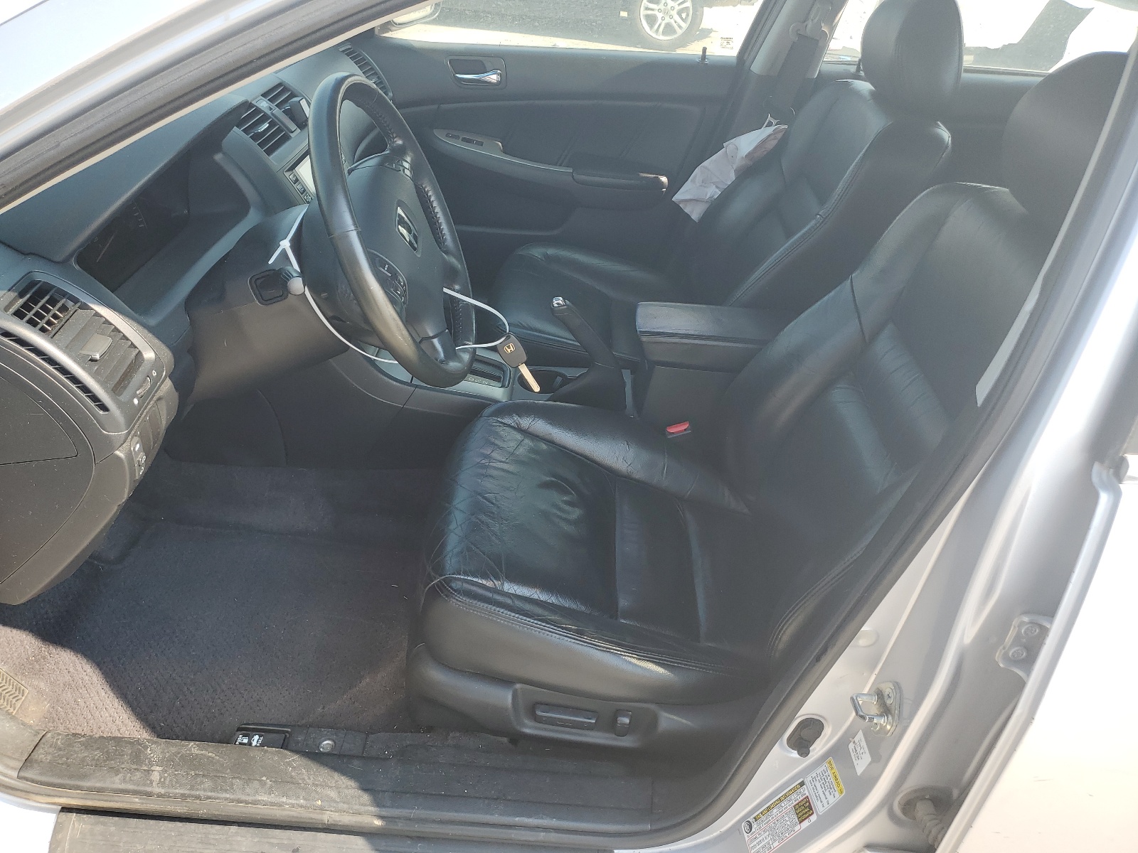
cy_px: 426
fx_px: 855
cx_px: 569
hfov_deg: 67.3
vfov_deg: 53.1
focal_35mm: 26
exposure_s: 1/476
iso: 50
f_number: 1.5
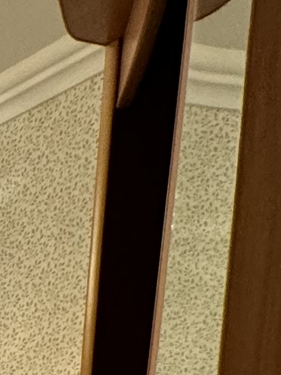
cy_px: 647
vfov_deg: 18.0
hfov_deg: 10.7
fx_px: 974
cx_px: -583
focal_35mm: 90
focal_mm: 2.22
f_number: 2.2
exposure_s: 1/100
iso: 200
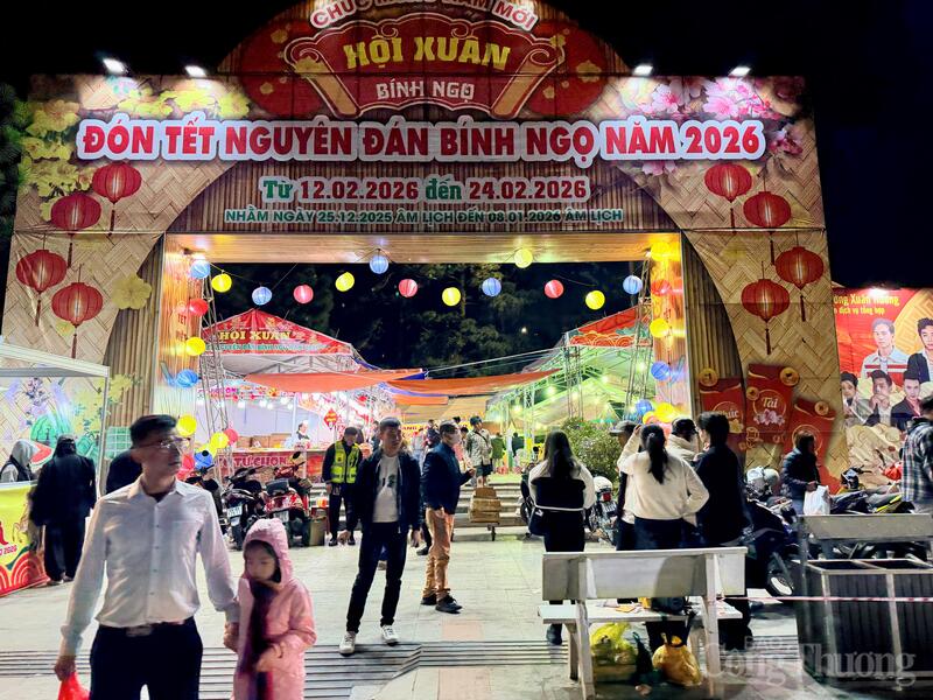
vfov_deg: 56.8
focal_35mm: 24
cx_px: 466
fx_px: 647
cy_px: 350
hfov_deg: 71.6
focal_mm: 6.76
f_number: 1.78
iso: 320
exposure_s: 1/100
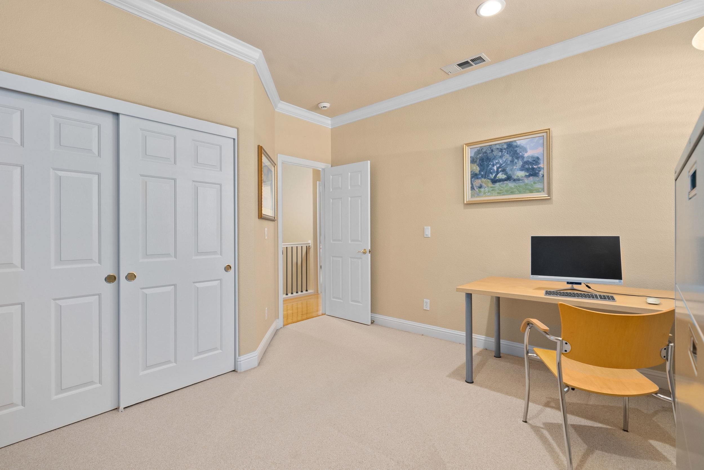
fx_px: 313
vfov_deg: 73.8
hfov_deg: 96.7
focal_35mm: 16
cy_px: 235
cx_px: 352
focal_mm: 16
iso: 400
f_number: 9
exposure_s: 1/3
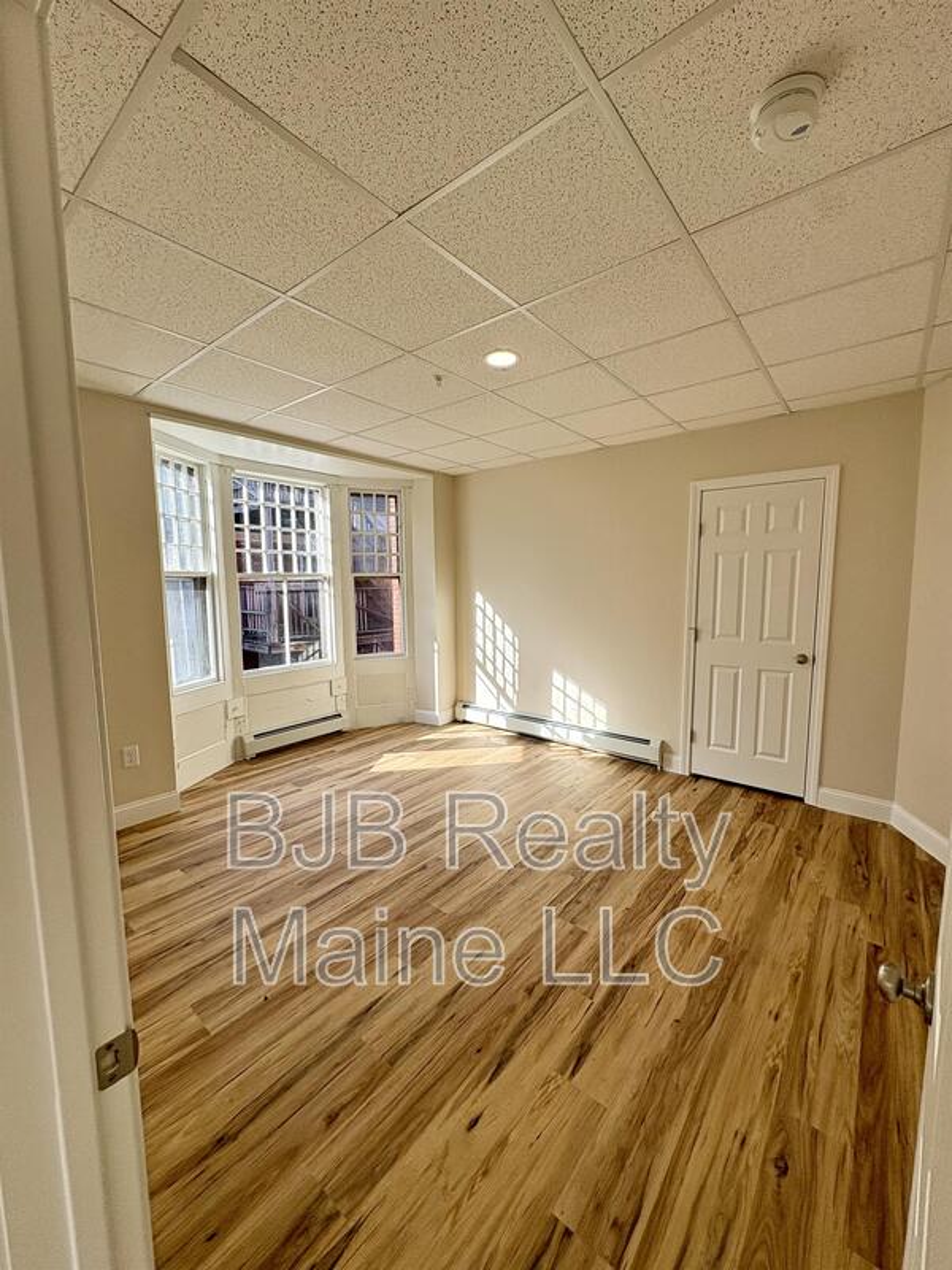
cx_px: 476
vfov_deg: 102.1
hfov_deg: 85.7
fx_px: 513
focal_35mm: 14
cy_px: 635
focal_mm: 2.22
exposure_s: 1/451
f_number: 2.2
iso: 64
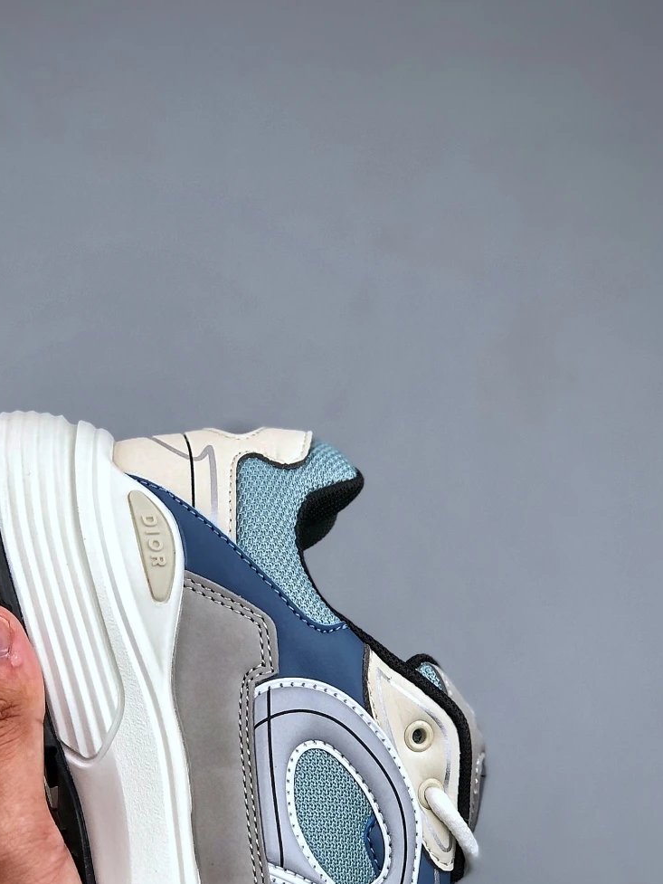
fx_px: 2145
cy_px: 578
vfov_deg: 23.2
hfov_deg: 17.5
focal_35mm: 84
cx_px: 234
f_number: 2.8
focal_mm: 6.6
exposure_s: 1/100
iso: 32
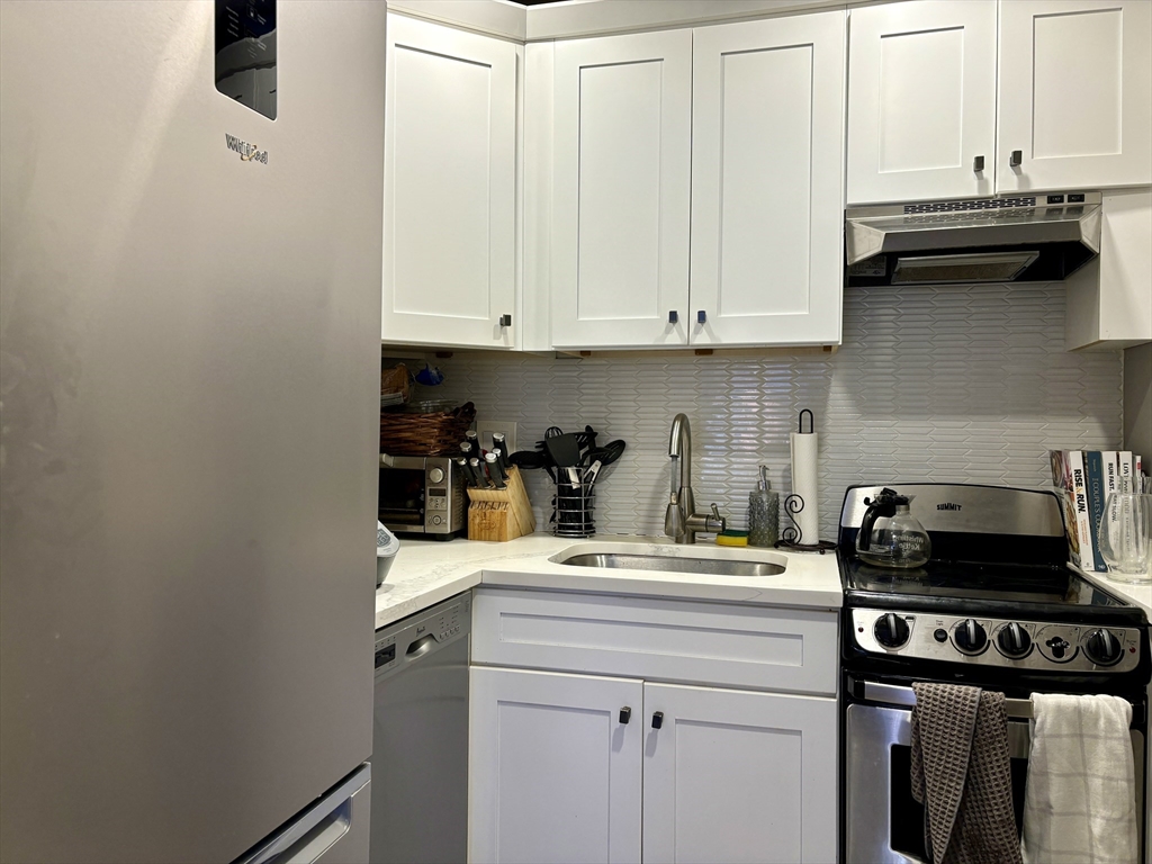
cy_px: 432
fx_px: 865
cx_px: 576
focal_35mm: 26
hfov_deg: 67.3
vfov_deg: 53.1
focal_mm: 5.96
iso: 80
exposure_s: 1/60
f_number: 1.6
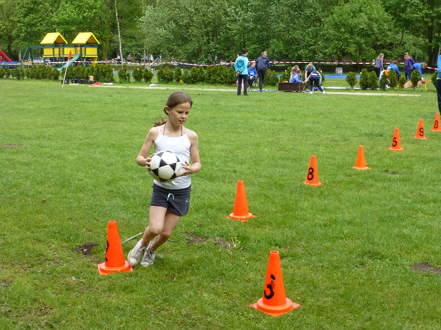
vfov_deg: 30.9
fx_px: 599
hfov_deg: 40.4
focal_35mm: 47
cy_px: 165
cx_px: 220
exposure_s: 1/200
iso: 100
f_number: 4.2
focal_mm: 8.5
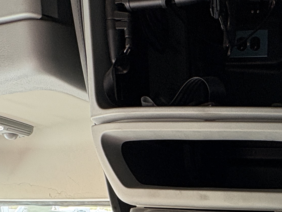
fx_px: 415
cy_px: 335
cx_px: 255
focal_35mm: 51
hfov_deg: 35.3
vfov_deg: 22.4
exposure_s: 1/60
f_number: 2.2
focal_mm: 2.22
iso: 250
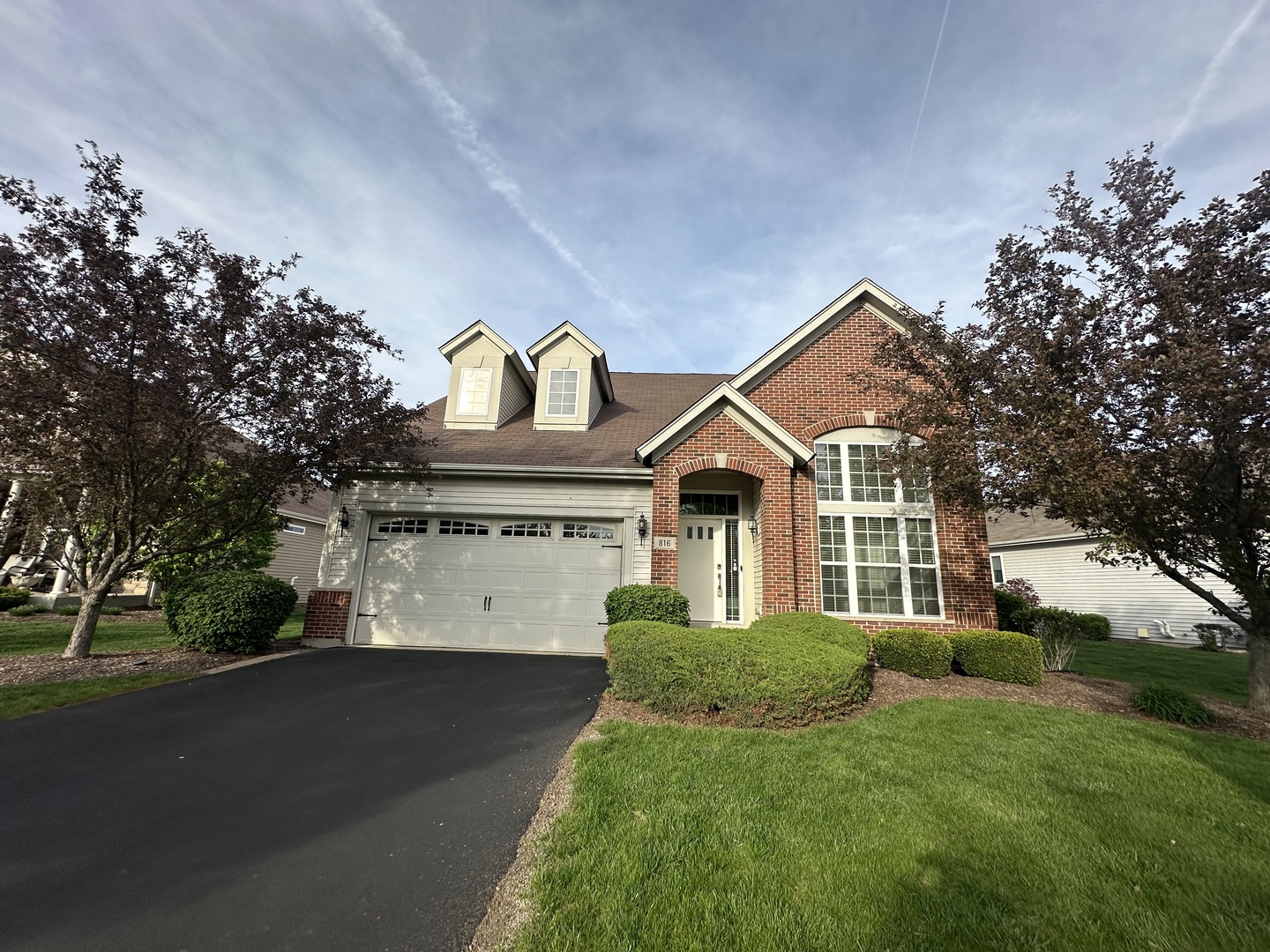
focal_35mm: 14
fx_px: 514
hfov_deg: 102.1
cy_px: 476
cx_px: 635
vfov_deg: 85.7
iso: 40
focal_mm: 2.22
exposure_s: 1/1289
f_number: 2.2
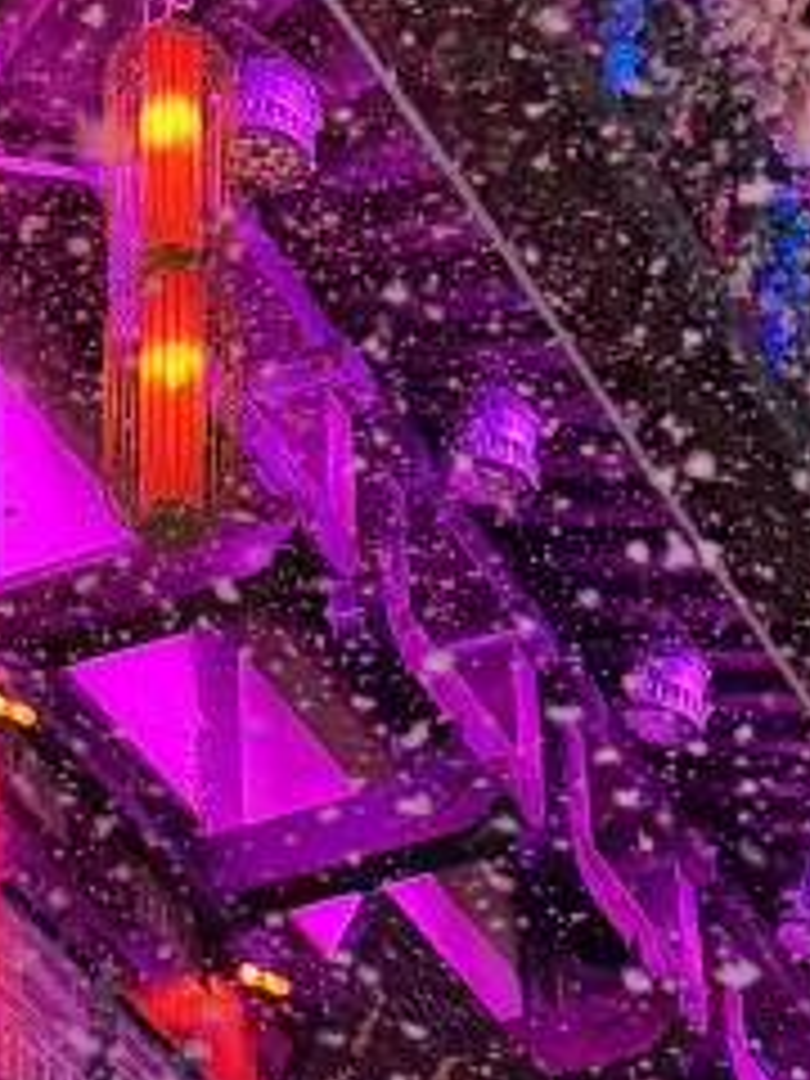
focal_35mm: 144
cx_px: 130
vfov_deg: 13.7
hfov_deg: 10.3
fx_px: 4493
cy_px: 598
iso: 800
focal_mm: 6.76
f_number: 1.78
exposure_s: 1/50
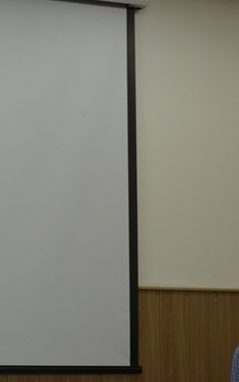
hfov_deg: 11.2
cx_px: -83
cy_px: 324
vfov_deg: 18.1
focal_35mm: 114
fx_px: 1188
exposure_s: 1/80
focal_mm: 28
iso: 400
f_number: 4.5
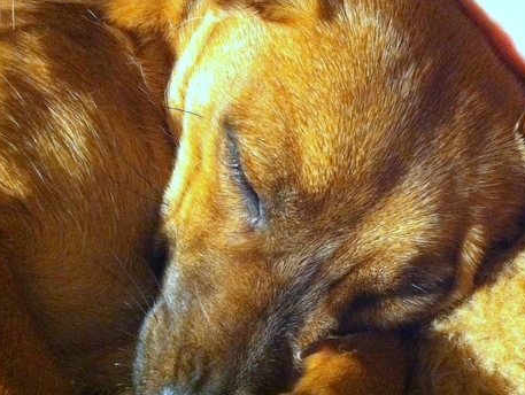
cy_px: 212
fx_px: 744
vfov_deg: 29.7
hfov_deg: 38.8
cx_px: 302
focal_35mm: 49
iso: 1000
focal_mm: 3.85
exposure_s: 1/15
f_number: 2.8
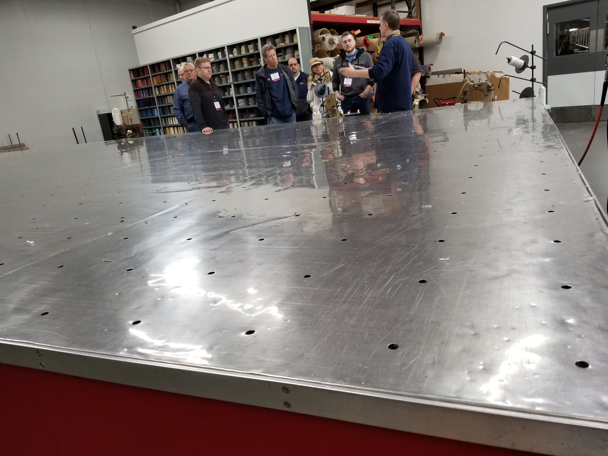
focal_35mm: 26
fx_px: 457
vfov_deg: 53.1
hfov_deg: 67.3
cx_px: 304
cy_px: 228
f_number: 1.7
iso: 125
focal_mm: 4.3
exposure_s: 1/60
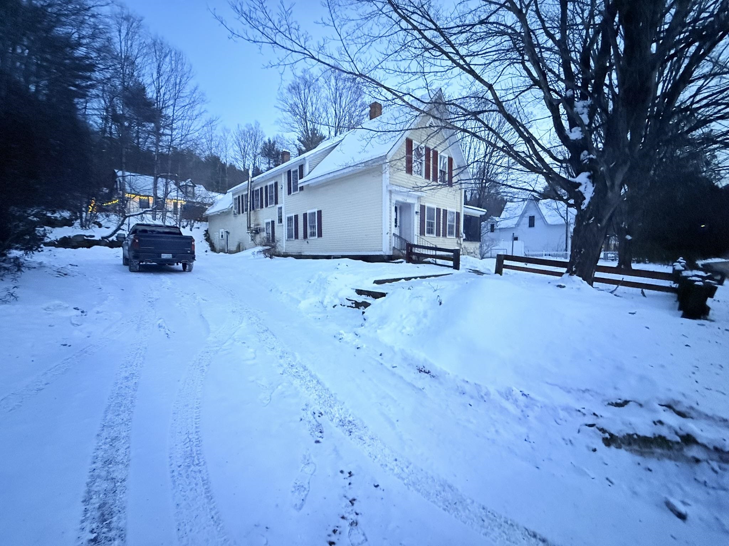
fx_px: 295
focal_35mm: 14
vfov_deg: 85.7
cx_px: 364
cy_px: 273
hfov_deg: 102.1
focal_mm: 2.22
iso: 1250
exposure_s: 1/42
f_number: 2.2
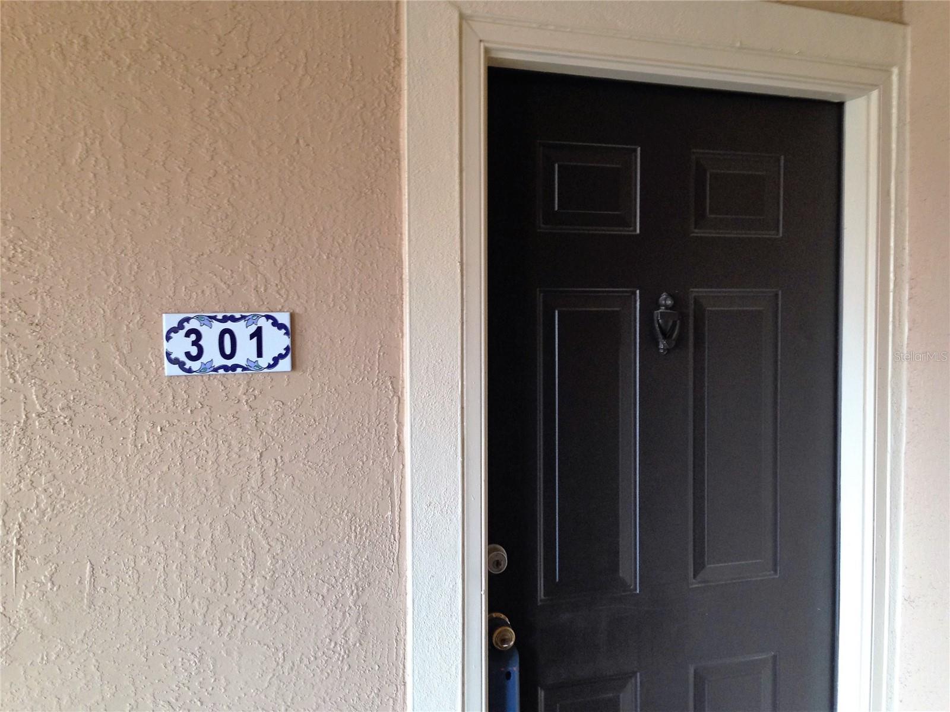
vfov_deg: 42.9
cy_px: 356
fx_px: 906
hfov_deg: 55.4
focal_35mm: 33
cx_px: 475
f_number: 2.4
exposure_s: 1/20
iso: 160
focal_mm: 4.12
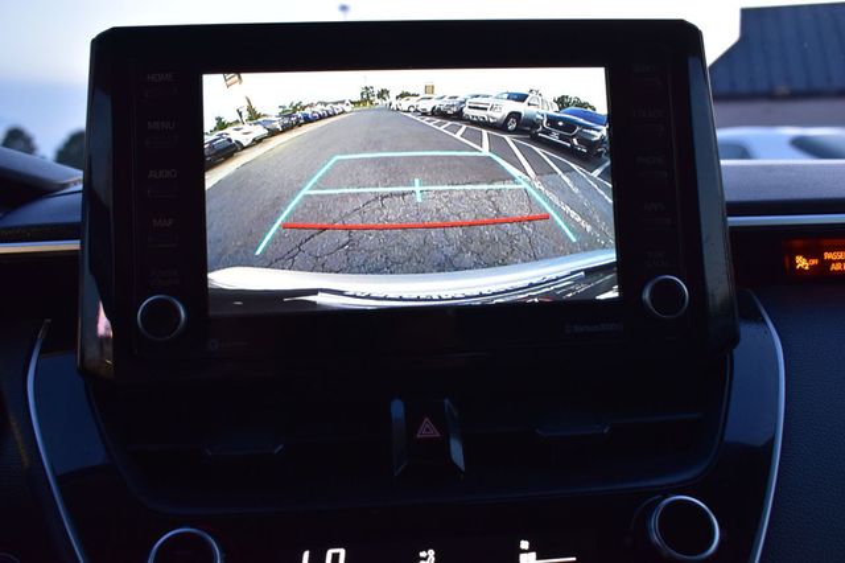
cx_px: 422
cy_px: 282
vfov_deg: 36.8
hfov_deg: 53.2
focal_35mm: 36
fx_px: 845
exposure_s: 1/15
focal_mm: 24
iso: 500
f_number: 6.3
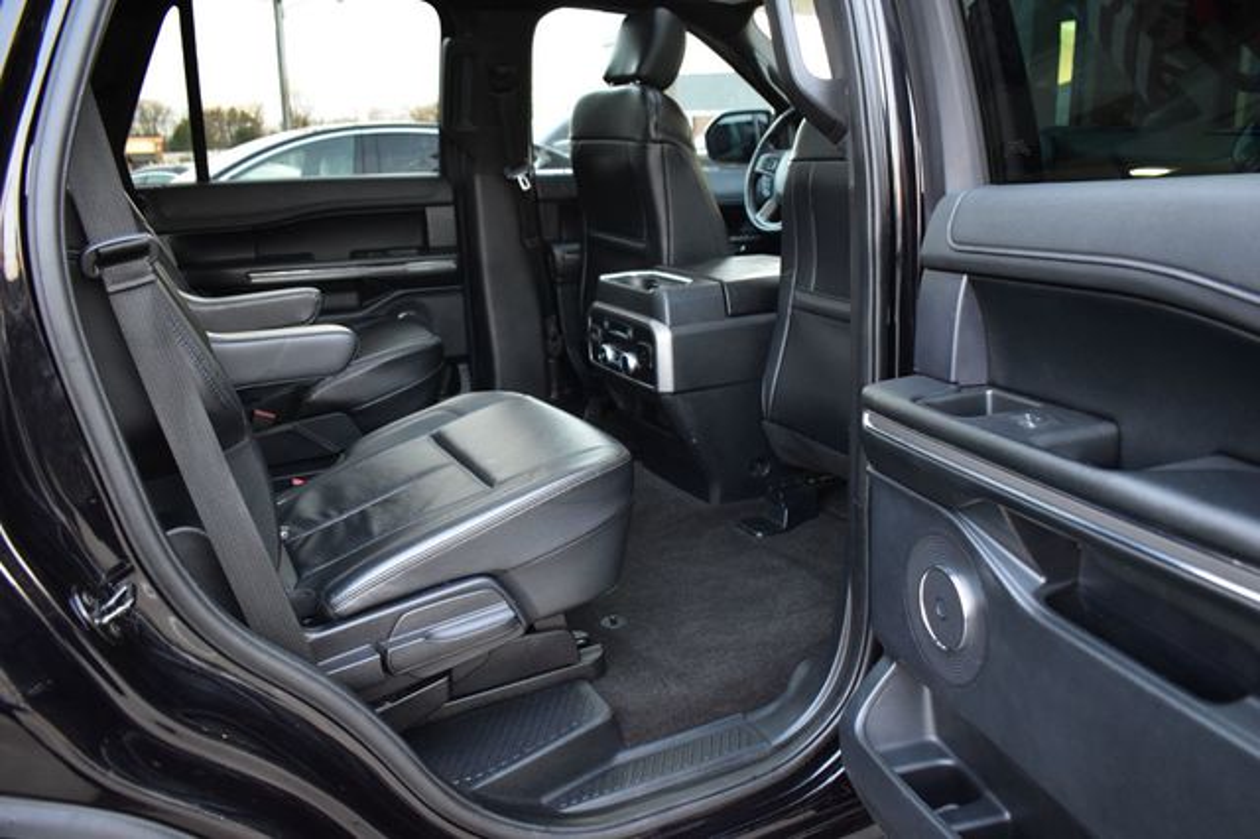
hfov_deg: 67.4
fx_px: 944
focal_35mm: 27
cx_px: 630
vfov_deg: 47.9
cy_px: 420
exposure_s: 1/15
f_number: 3.5
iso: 1600
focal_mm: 18
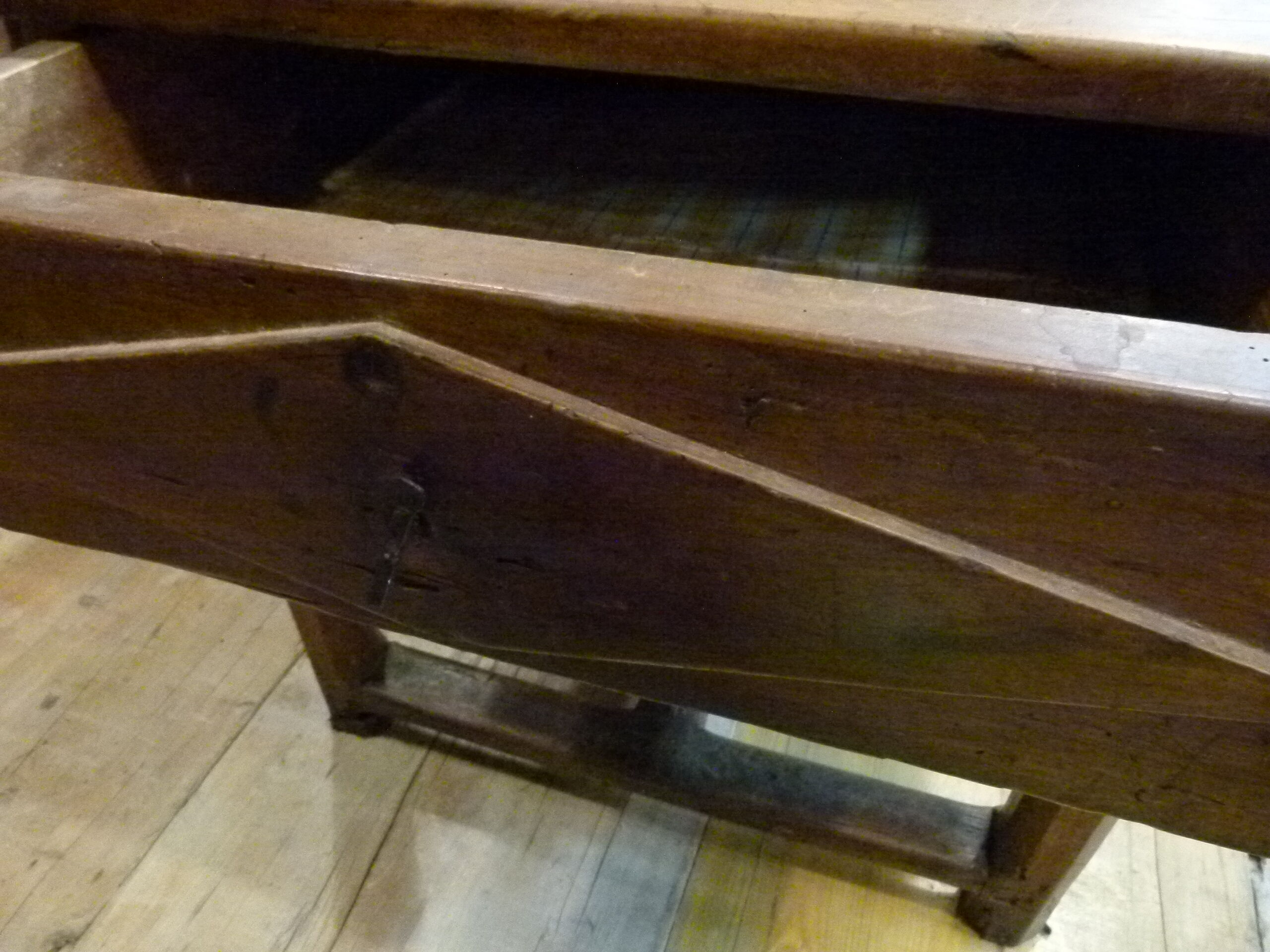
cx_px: 635
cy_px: 476
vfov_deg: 54.9
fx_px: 917
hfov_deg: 69.4
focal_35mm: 25
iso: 1000
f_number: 2.8
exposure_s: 1/15
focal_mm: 4.5
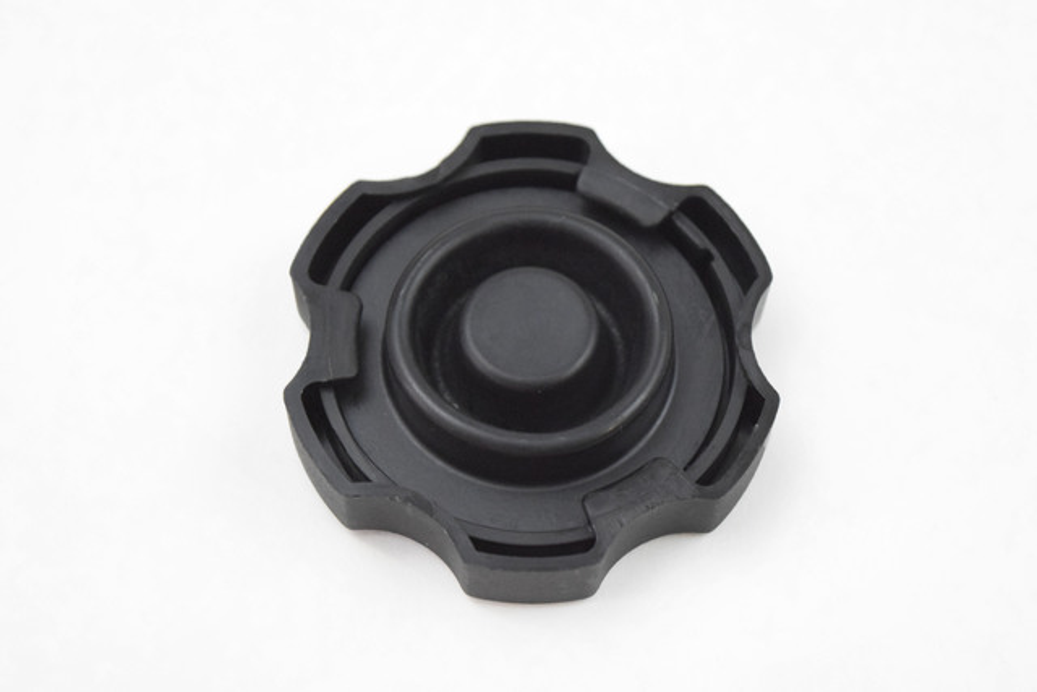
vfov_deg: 16.6
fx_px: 2377
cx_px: 518
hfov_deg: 24.6
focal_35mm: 82
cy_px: 346
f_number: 5.6
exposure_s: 1/60
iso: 5600
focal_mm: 55
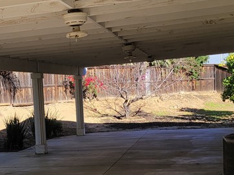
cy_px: 127
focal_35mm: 75
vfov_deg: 19.5
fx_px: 507
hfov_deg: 25.8
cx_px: 71
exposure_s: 1/1332
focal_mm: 5.4
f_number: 1.8
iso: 40
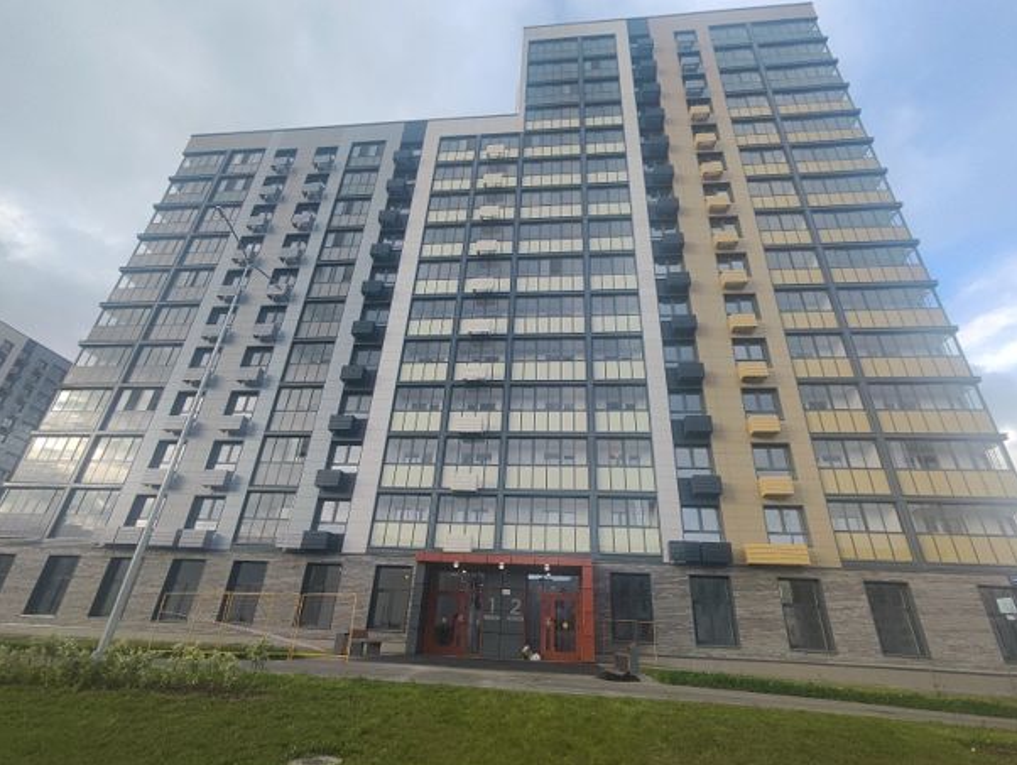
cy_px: 377
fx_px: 500
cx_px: 510
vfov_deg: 74.8
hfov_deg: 91.0
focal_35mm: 17
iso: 50
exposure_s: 1/417
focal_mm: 1.65
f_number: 2.2
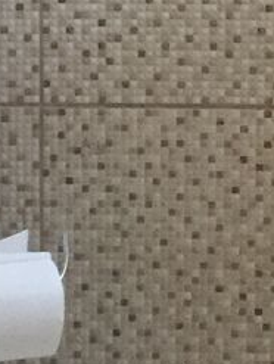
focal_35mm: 160
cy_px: -319
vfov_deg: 11.3
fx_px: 1684
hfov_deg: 9.3
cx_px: 75
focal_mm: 4.15
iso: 250
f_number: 2.2
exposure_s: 1/24
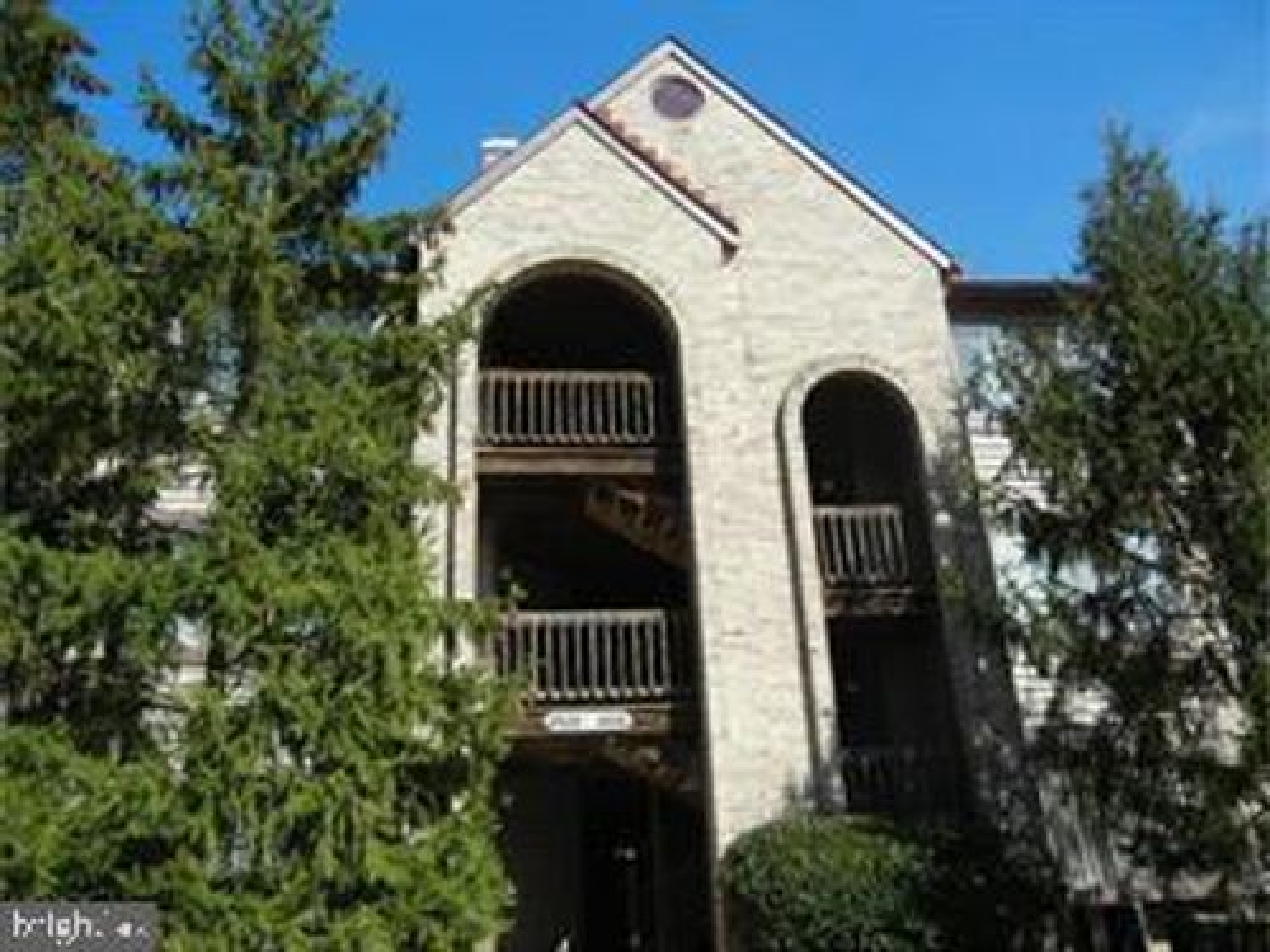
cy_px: 476
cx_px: 635
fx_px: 1101
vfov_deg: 46.8
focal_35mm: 30
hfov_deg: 60.0
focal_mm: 5.4
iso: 160
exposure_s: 1/313
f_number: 7
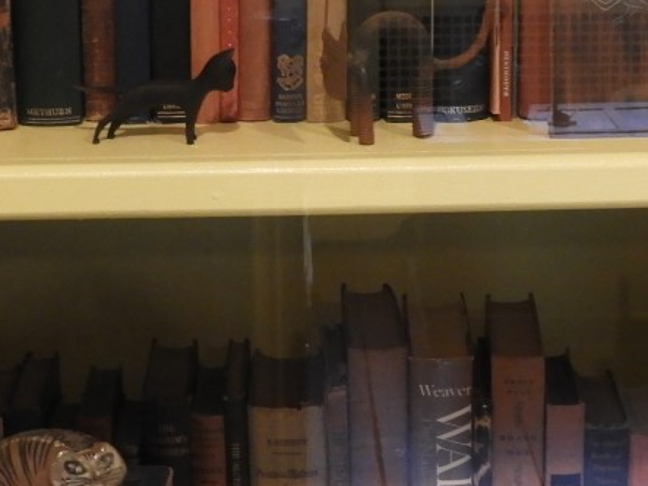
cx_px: 317
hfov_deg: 15.2
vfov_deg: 11.4
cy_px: 179
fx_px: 2433
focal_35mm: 130
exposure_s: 1/25
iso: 400
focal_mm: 7.2
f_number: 3.8
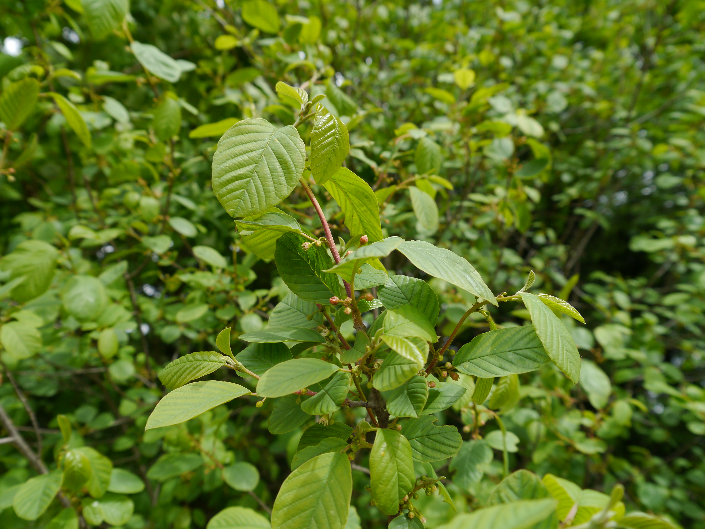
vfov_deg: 49.8
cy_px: 264
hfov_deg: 63.4
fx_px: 570
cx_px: 352
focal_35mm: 28
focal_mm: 14
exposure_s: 1/250
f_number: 5.6
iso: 160
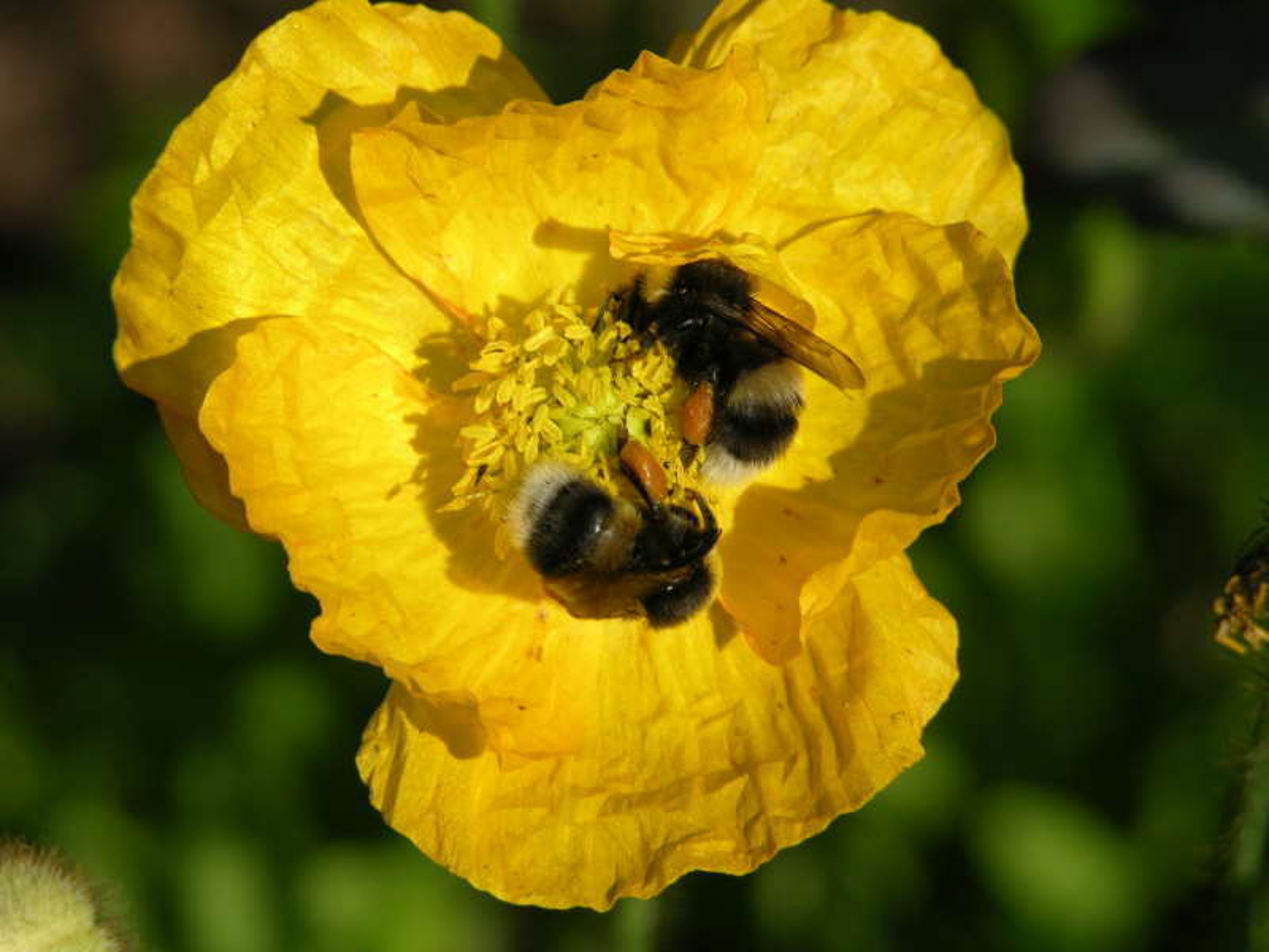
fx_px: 10265
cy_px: 476
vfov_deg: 5.3
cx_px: 634
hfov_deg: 7.1
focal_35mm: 280
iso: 50
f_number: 5.3
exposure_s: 1/381
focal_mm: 71.2
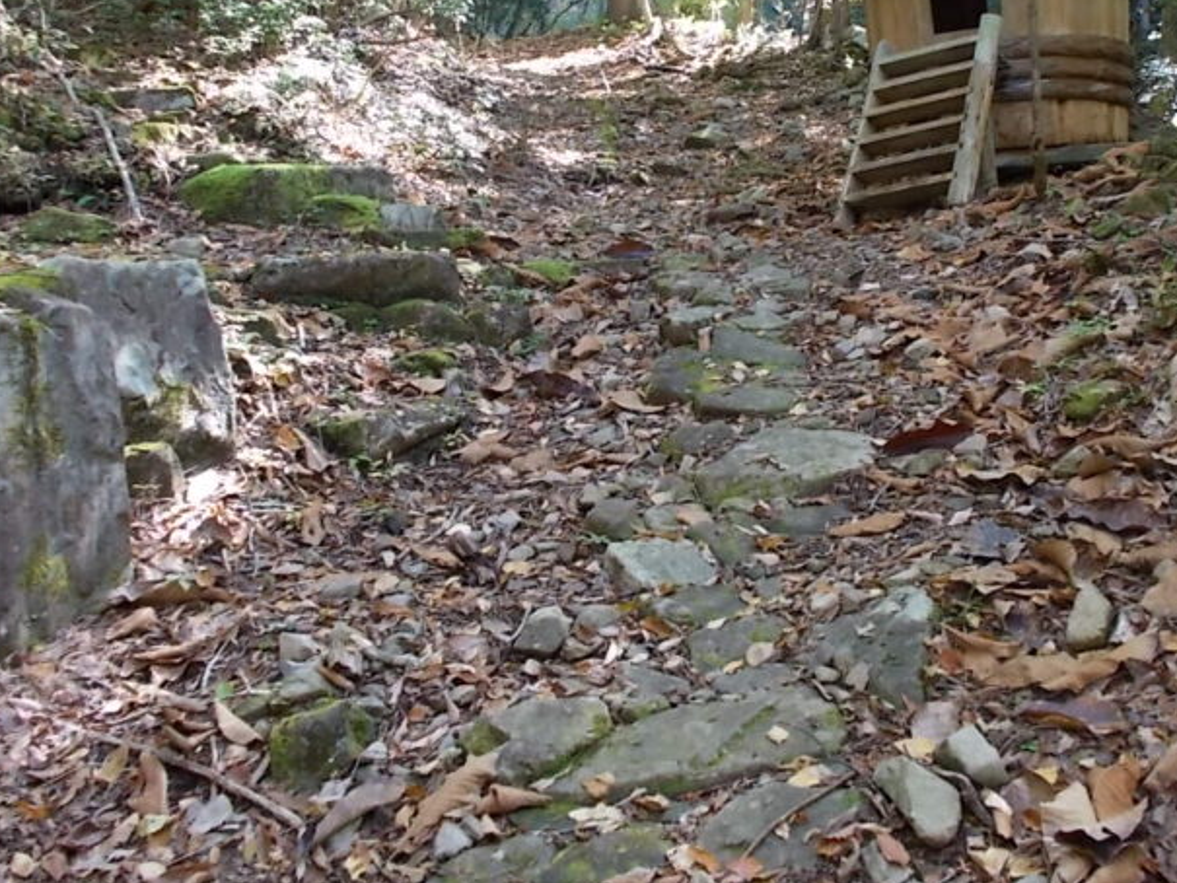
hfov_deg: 42.9
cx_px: 661
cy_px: 288
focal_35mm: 44
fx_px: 1496
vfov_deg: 32.6
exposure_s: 1/25
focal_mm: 4.6
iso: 125
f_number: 3.2
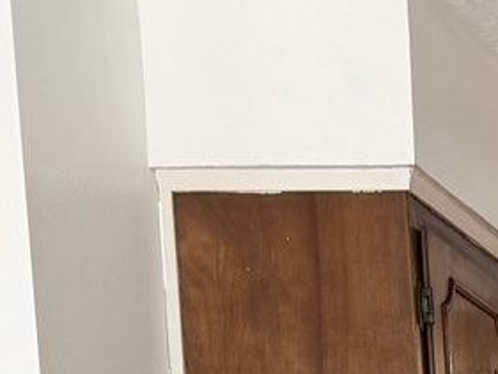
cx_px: 1141
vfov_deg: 9.7
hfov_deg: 12.3
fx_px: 1885
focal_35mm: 131
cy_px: 961
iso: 160
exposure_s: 1/60
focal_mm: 6.76
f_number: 1.78
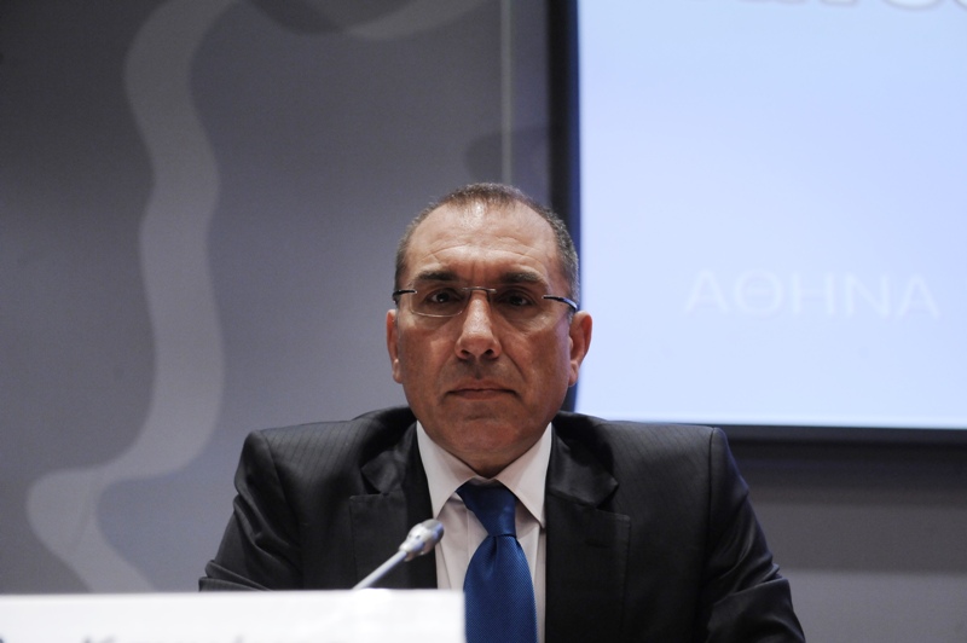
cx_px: 484
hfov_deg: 28.9
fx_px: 1879
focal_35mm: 70
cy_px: 322
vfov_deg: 19.4
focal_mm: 70
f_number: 4
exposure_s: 1/125
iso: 3200
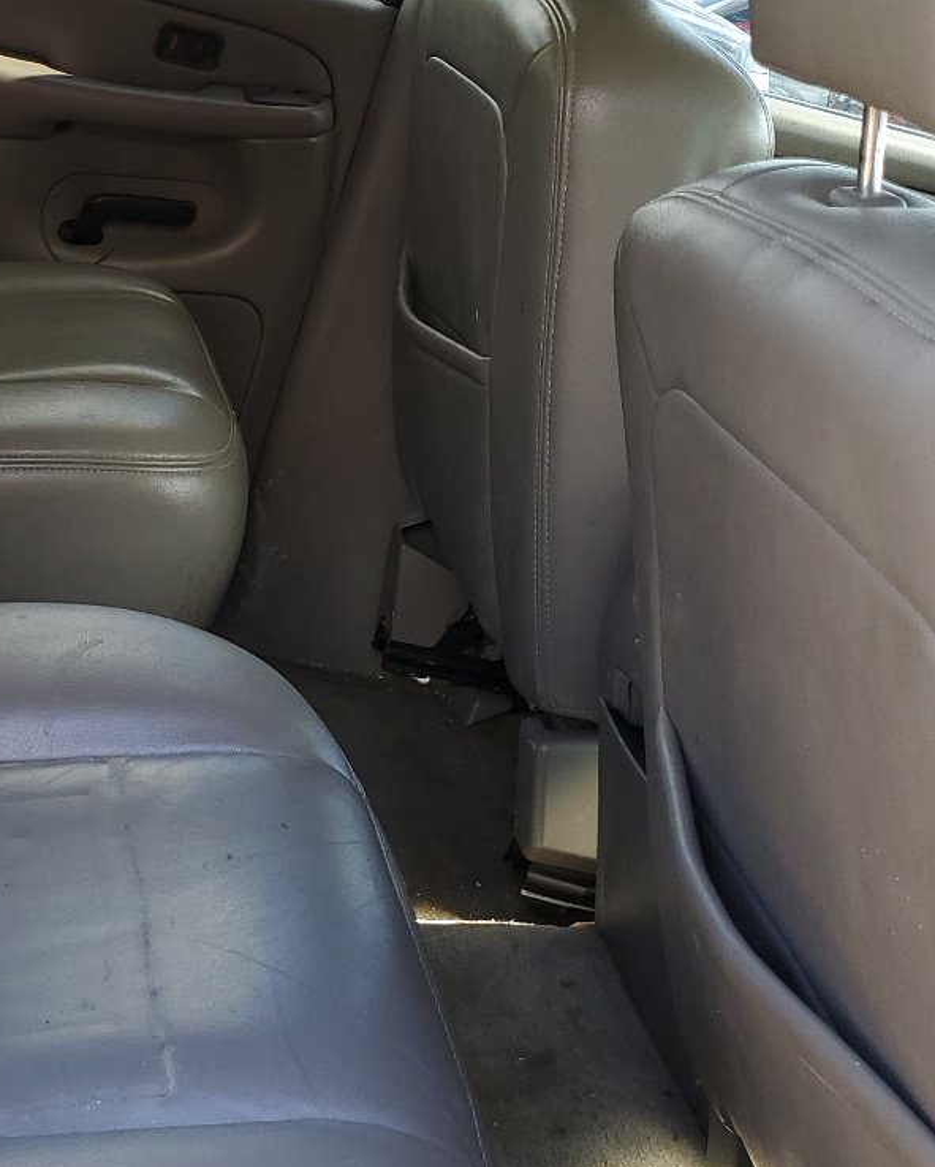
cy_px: 353
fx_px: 1901
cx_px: 25
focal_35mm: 55
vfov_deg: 33.7
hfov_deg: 26.3
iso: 50
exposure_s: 1/133
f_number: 1.5
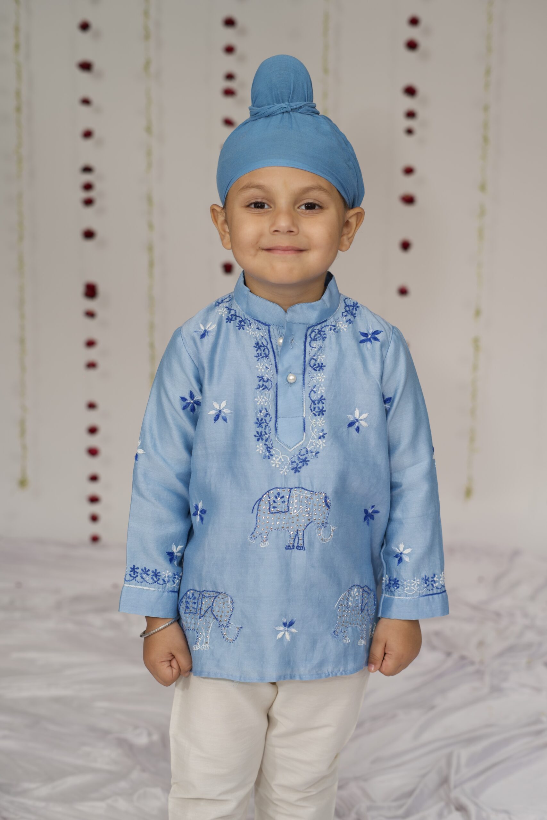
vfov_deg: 39.6
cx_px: 274
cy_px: 410
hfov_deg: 27.0
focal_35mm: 50
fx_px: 1139
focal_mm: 50
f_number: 3.2
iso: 80
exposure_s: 1/250
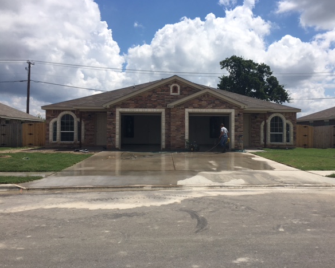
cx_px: 180
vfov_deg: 47.2
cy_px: 133
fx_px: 308
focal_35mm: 31
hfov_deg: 57.1
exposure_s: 1/4274
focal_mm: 4.15
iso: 25
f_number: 2.2
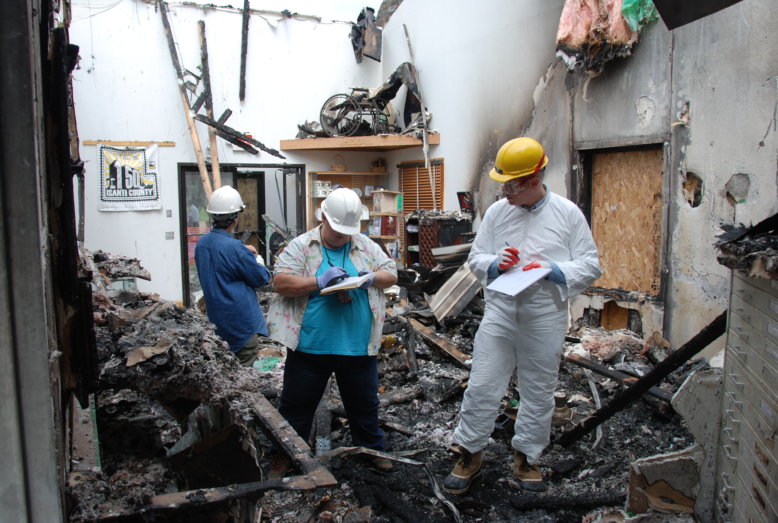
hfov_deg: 67.3
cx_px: 389
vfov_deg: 48.1
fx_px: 585
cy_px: 262
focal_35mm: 27
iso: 100
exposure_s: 1/160
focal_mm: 18
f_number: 6.3
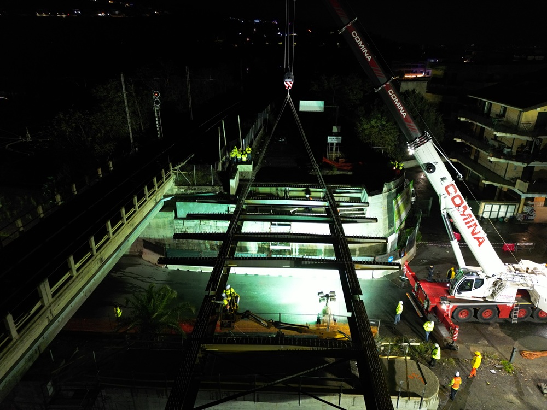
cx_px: 274
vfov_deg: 56.8
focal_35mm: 24
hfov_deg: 71.6
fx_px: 379
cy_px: 205
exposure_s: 1/12.5
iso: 560
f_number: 1.7
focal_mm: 6.72
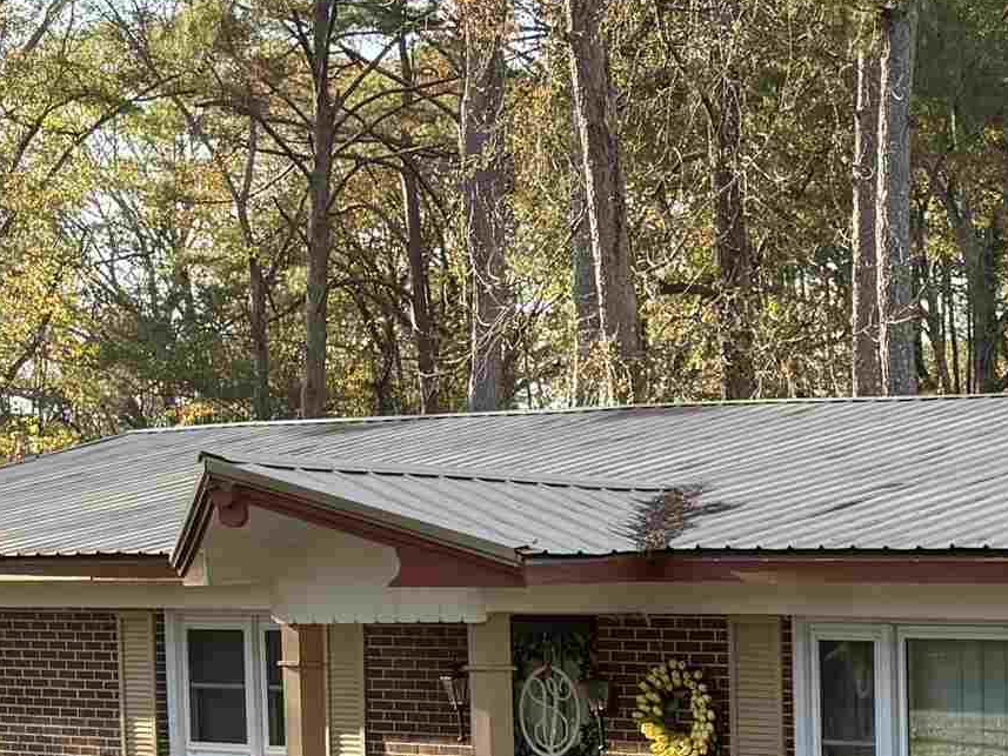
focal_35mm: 86
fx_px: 2505
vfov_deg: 16.4
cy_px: 943
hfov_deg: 20.1
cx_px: 1436
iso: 100
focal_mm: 6.76
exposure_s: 1/689
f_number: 1.78
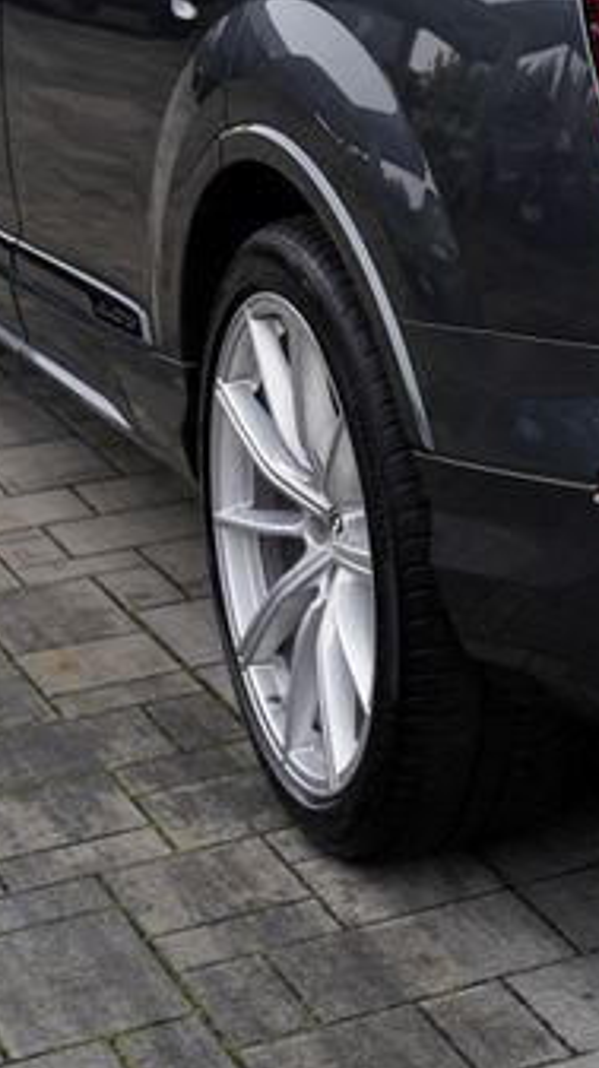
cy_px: 8
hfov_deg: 11.4
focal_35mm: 102
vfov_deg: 20.3
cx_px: 891
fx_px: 2887
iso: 100
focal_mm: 32
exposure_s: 1/100
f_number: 4.5
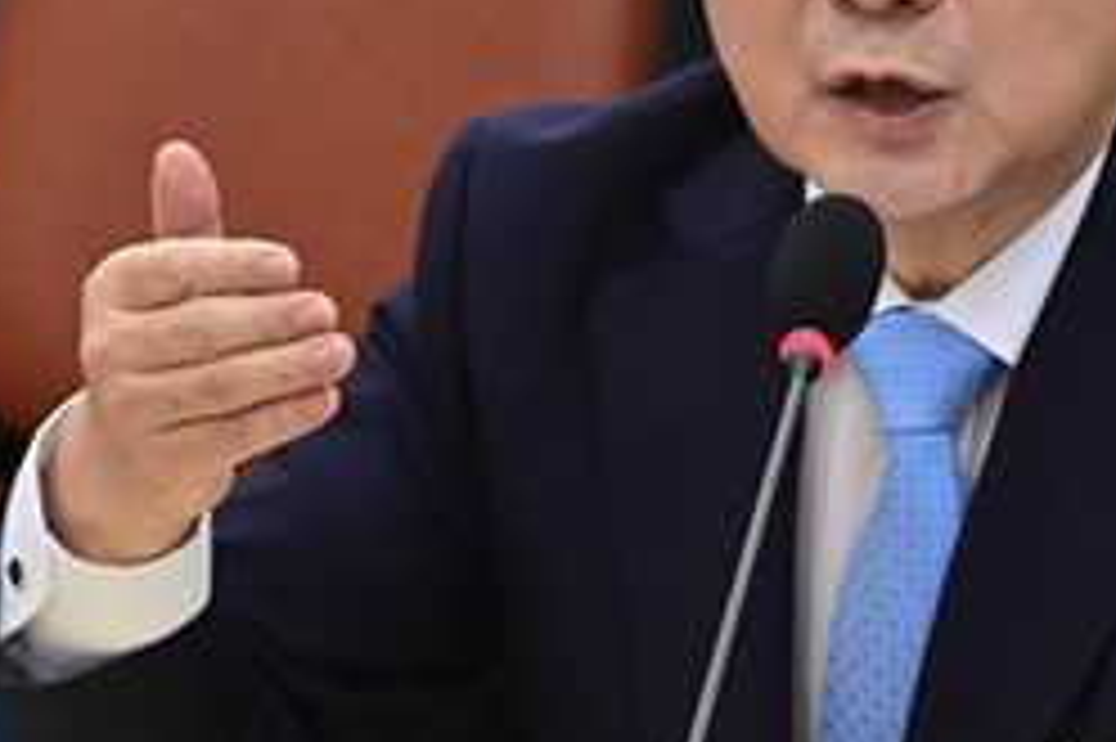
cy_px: 214
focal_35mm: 465
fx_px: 14405
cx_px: 900
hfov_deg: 4.4
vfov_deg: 3.0
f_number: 7.1
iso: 5000
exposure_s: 1/250
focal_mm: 180
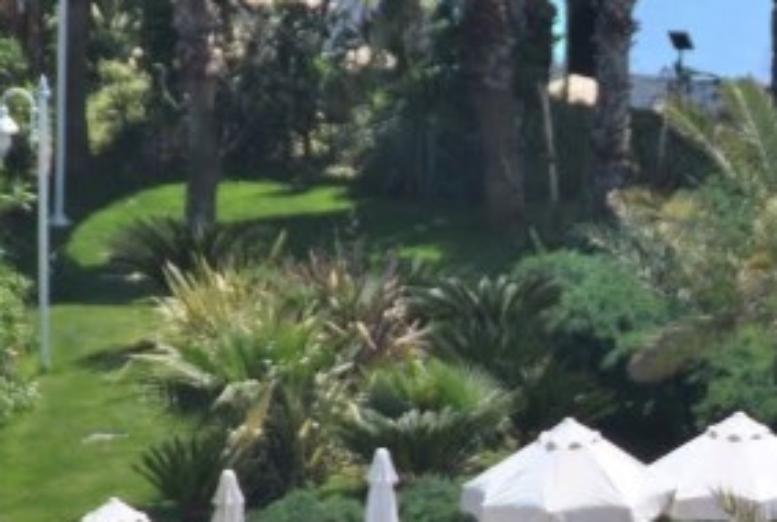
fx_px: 17736
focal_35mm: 820
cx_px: 869
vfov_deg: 1.7
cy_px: 288
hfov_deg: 2.5
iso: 200
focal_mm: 135
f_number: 5.6
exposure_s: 1/1000
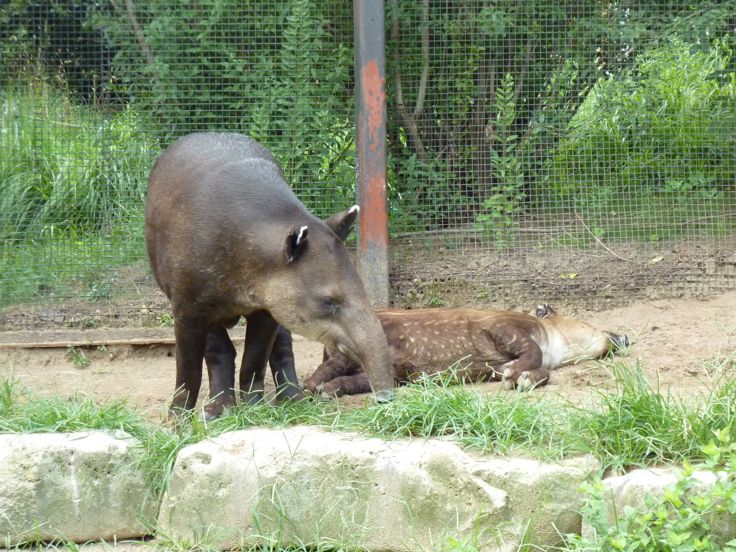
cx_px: 368
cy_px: 276
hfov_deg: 14.4
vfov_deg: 10.8
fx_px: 2913
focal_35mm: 137
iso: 400
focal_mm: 22.5
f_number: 4.5
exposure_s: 1/160
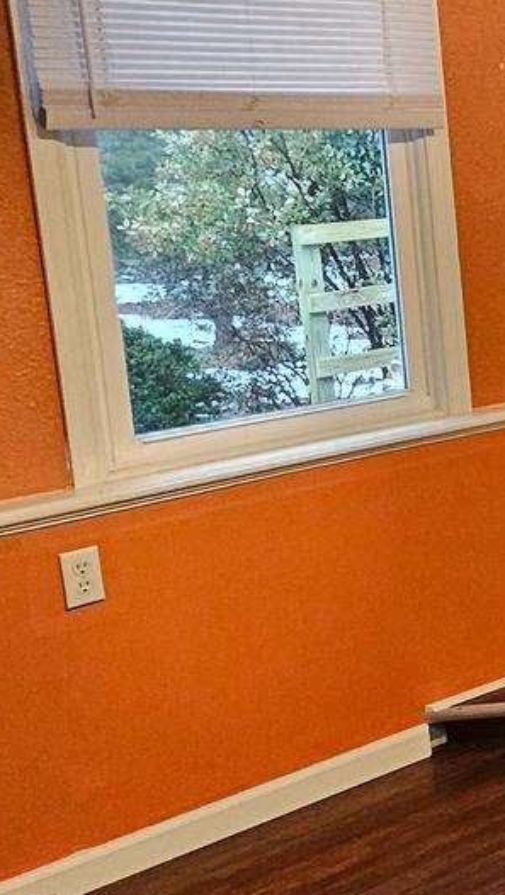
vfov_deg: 37.7
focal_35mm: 55
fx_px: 1307
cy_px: 377
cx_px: 881
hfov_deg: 17.9
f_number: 2.2
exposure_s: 1/60
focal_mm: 1.7
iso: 250
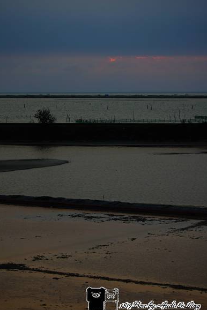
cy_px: 160
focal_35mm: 117
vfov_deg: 17.6
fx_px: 1005
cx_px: 105
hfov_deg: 11.8
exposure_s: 1/250
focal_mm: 75
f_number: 5
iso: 100
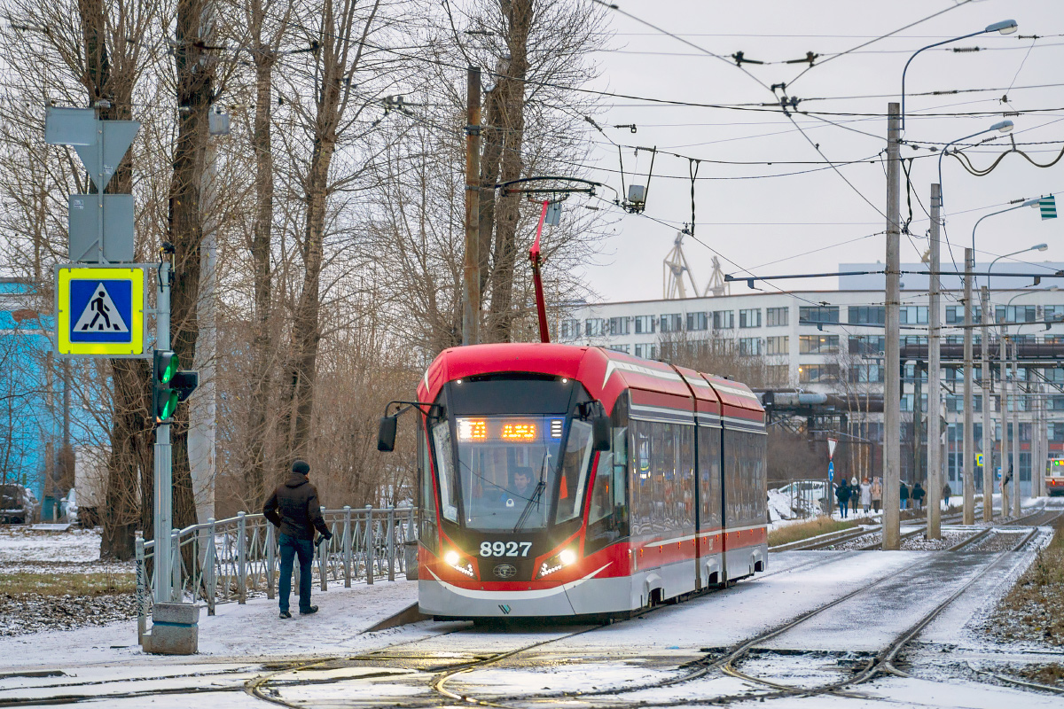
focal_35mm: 116
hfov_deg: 17.6
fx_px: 3428
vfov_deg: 11.8
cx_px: 532
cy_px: 354
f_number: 2.8
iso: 400
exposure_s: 1/320
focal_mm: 116
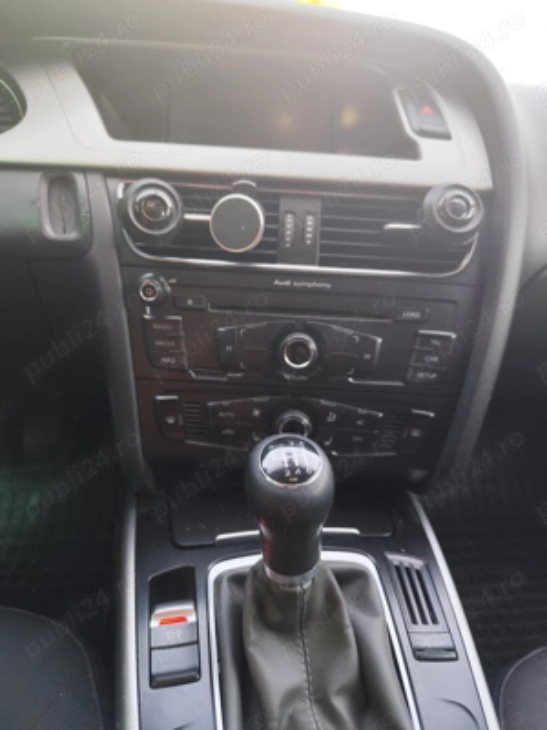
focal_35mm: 23
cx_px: 274
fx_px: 485
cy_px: 365
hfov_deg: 58.9
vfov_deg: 73.9
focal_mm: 6.14
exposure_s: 1/50
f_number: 1.65
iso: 125
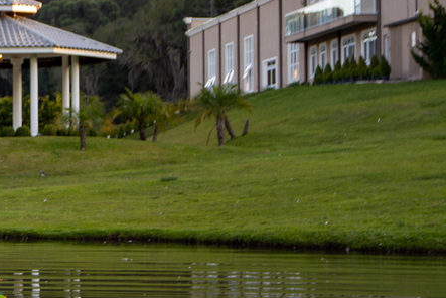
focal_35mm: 138
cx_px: -125
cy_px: 90
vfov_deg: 9.9
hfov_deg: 14.3
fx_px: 1711
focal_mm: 34
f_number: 2.8
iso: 100
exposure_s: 1/250
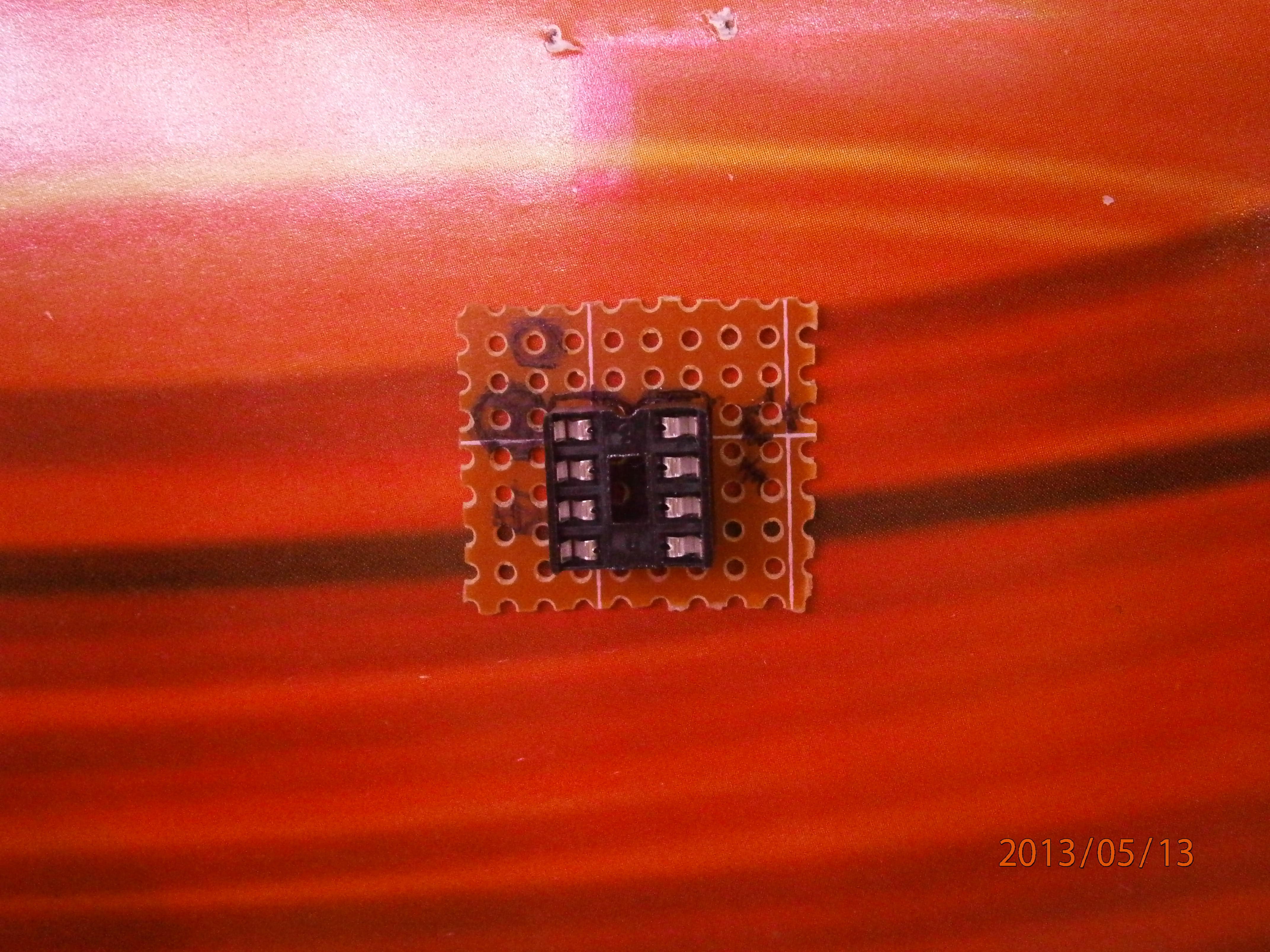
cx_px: 635
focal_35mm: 47
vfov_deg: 30.9
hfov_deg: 40.4
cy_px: 476
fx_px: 1724
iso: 800
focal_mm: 8.3
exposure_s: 1/20
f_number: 3.4
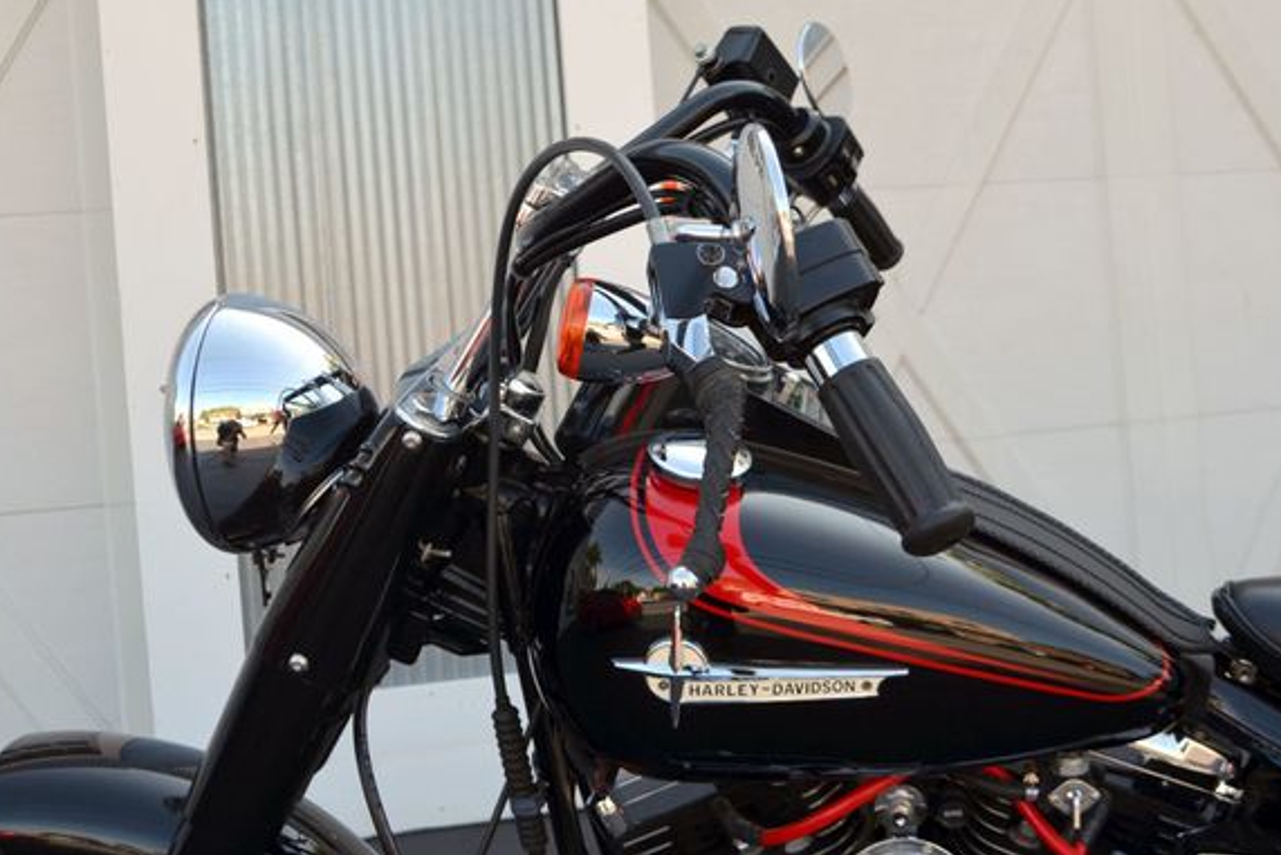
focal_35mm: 47
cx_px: 660
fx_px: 1673
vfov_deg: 28.7
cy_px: 399
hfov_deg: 41.9
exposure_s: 1/160
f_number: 6.3
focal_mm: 28
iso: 200
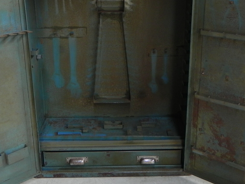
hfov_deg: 40.4
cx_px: 116
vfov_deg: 30.7
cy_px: 63
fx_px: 333
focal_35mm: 47
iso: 235
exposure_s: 1/30
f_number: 2.8
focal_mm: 4.6
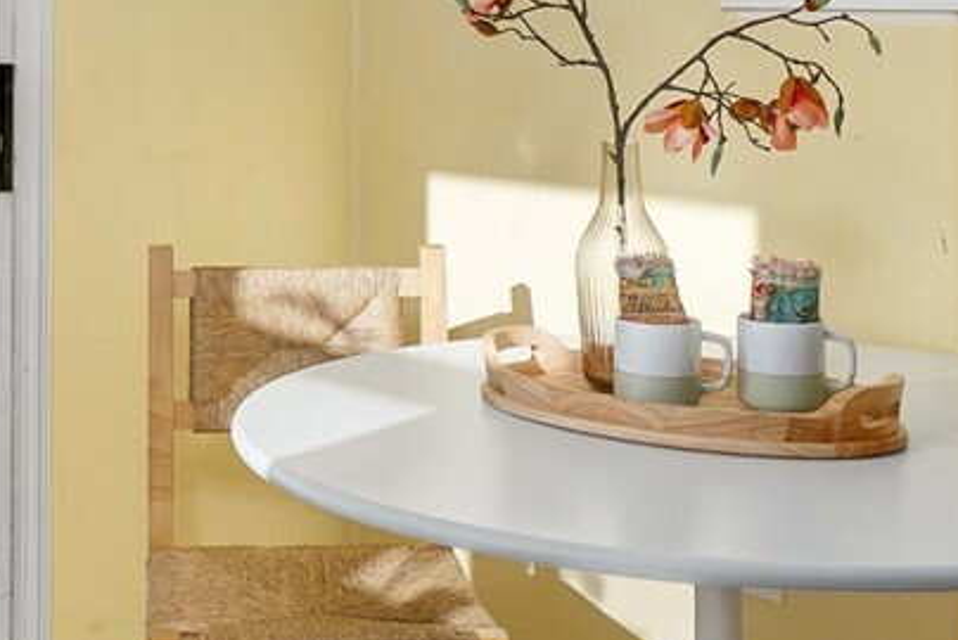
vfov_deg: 21.2
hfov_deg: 31.1
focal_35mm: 63
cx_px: 189
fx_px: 1678
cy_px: 83
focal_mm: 15
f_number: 7.1
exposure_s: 1/30
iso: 400
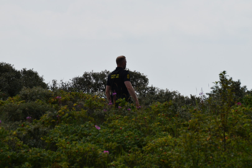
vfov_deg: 3.4
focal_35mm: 405
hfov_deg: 5.1
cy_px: 84
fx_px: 2835
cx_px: 126
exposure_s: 1/2000
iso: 400
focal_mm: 270
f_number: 8
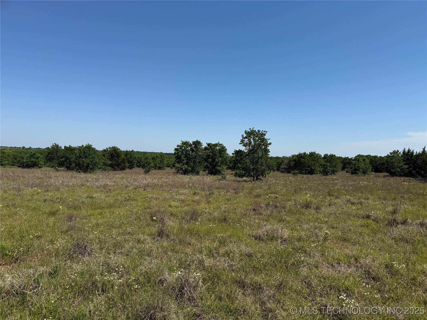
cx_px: 214
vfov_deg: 56.8
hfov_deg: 71.6
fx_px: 296
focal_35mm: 24
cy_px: 160
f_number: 1.78
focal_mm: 6.76
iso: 80
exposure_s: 1/5814
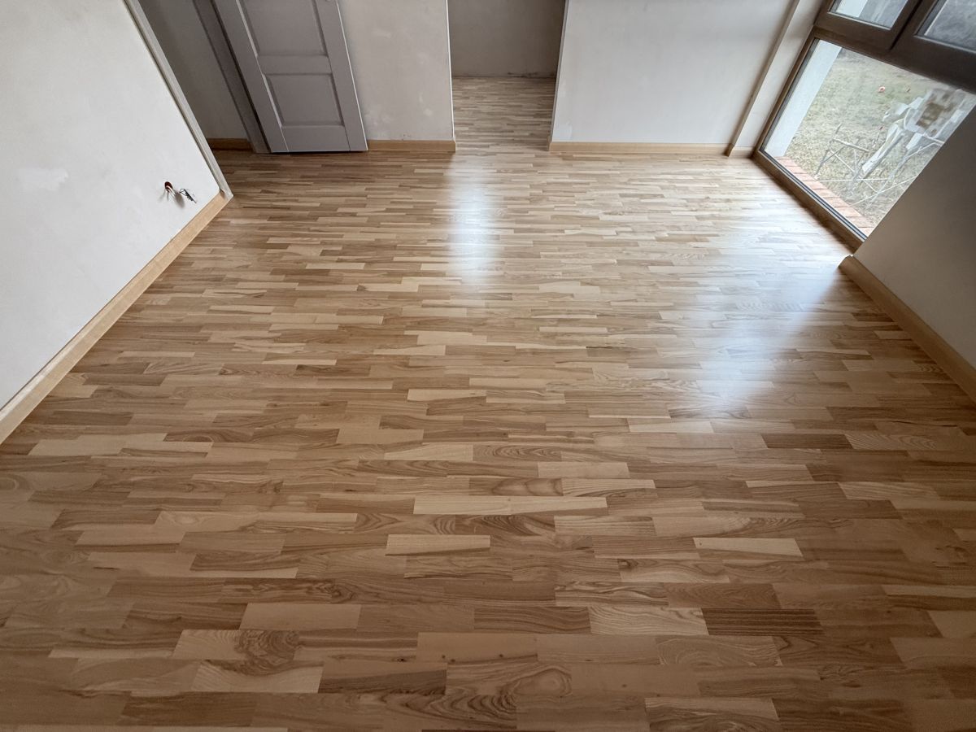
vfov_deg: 85.7
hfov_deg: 102.1
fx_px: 395
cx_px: 488
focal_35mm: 14
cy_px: 366
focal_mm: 2.22
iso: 250
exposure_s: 1/99
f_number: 2.2
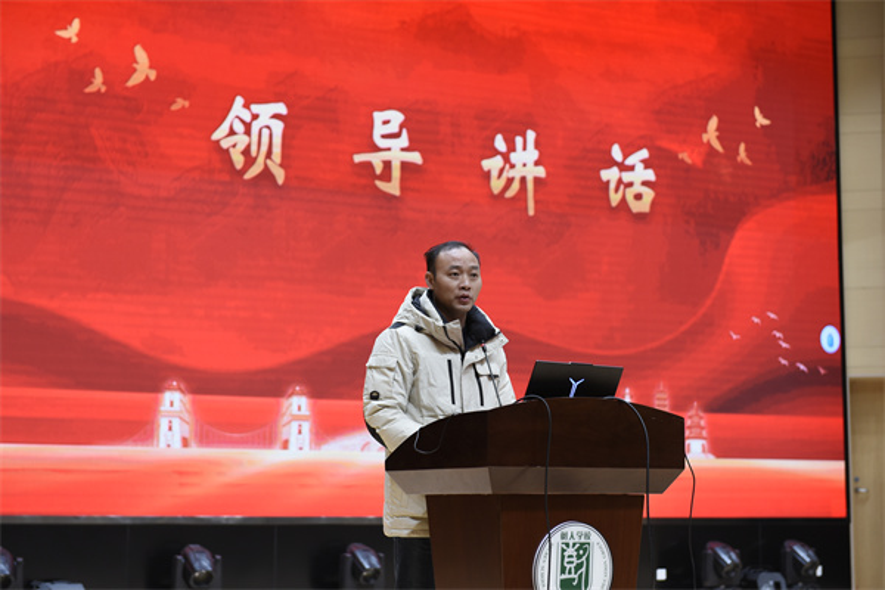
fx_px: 1524
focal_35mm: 62
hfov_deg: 32.4
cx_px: 442
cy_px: 295
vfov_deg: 21.9
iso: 640
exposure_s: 1/160
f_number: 3.5
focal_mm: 62
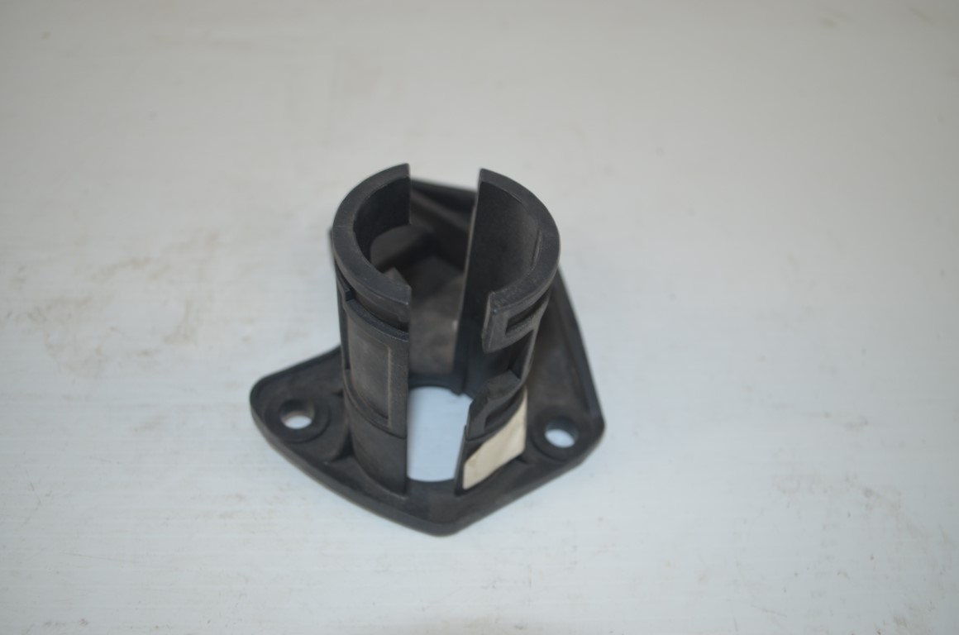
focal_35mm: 33
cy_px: 318
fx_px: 877
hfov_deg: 57.3
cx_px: 480
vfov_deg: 39.8
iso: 280
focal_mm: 22
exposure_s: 1/60
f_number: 3.8
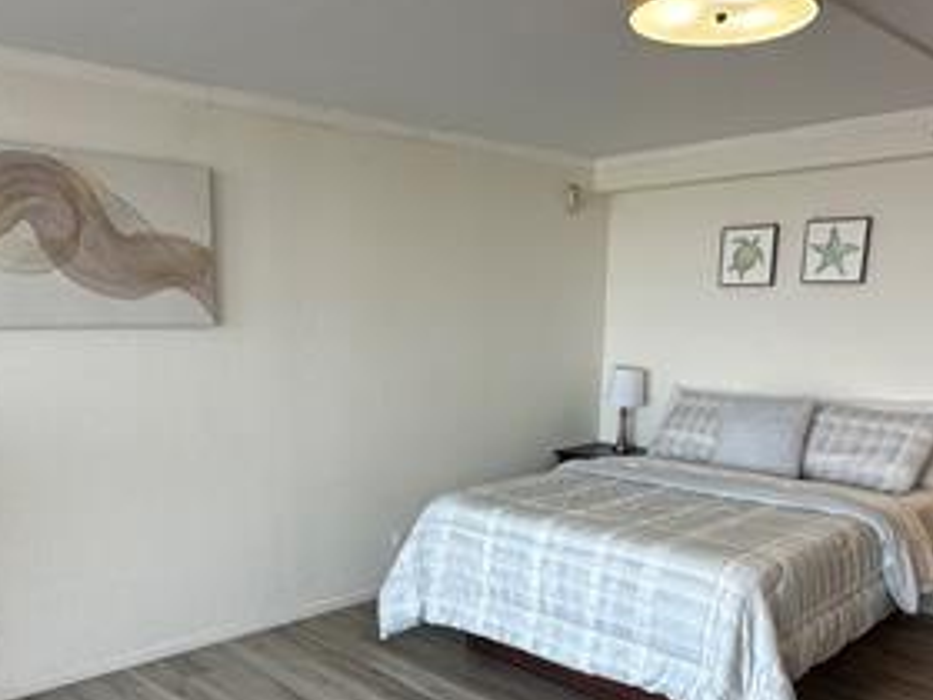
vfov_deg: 43.0
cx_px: 457
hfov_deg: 56.8
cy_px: 513
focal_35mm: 32
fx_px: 862
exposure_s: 1/99
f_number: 2.2
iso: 64
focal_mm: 2.22
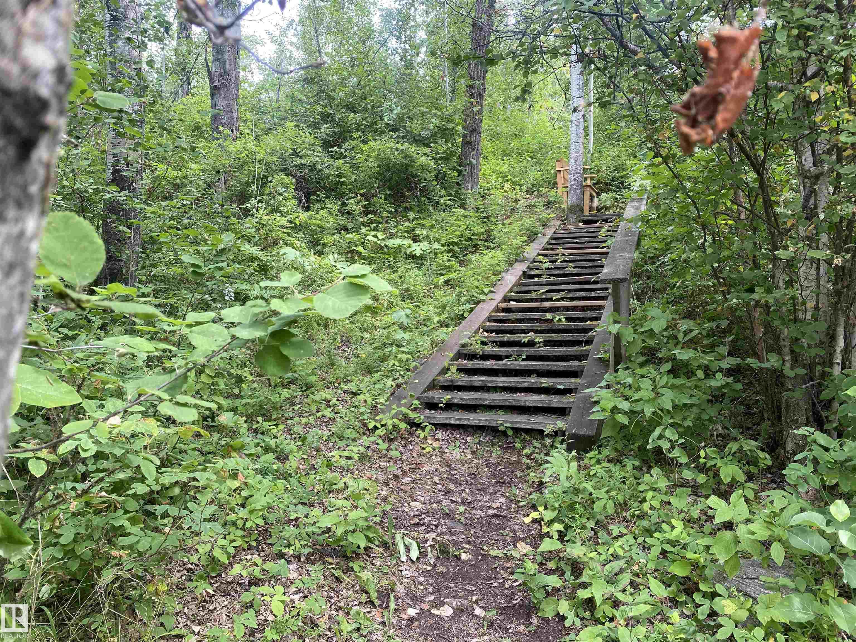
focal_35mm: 26
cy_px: 321
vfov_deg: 53.1
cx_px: 428
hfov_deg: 67.3
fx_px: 643
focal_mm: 4.25
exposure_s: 1/122
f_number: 1.8
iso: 32
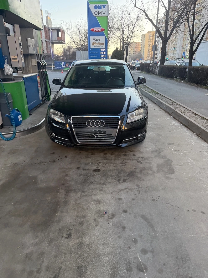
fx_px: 192
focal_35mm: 24
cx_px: 104
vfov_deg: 71.6
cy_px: 139
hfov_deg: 56.8
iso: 80
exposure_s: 1/270
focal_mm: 6.76
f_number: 1.78
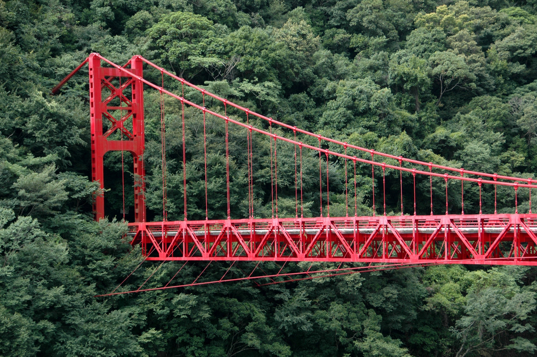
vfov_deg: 12.2
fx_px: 1677
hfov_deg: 18.2
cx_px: 268
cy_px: 178
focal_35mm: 112
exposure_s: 1/125
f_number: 5.6
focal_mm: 75
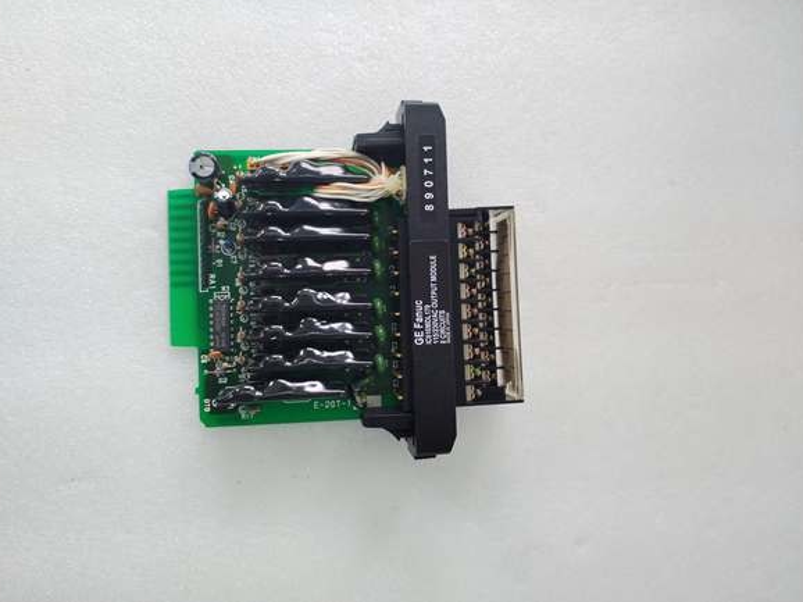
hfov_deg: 65.3
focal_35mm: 27
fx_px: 626
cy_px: 291
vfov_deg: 51.3
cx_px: 395
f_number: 1.8
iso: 200
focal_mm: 4.75
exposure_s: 1/60
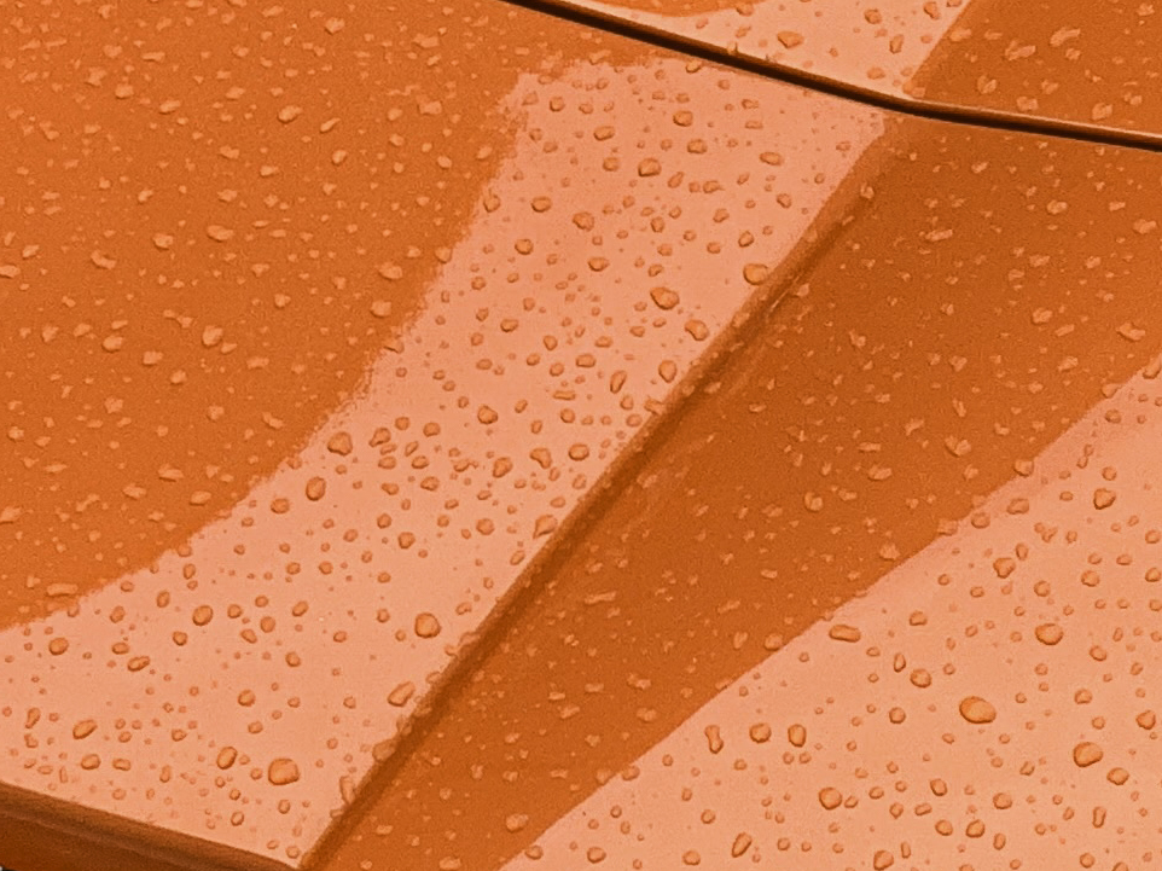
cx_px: 1184
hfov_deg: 9.0
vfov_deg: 6.7
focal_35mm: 218
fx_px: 7316
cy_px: 1225
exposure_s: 1/120
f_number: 2.4
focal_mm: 6
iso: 50
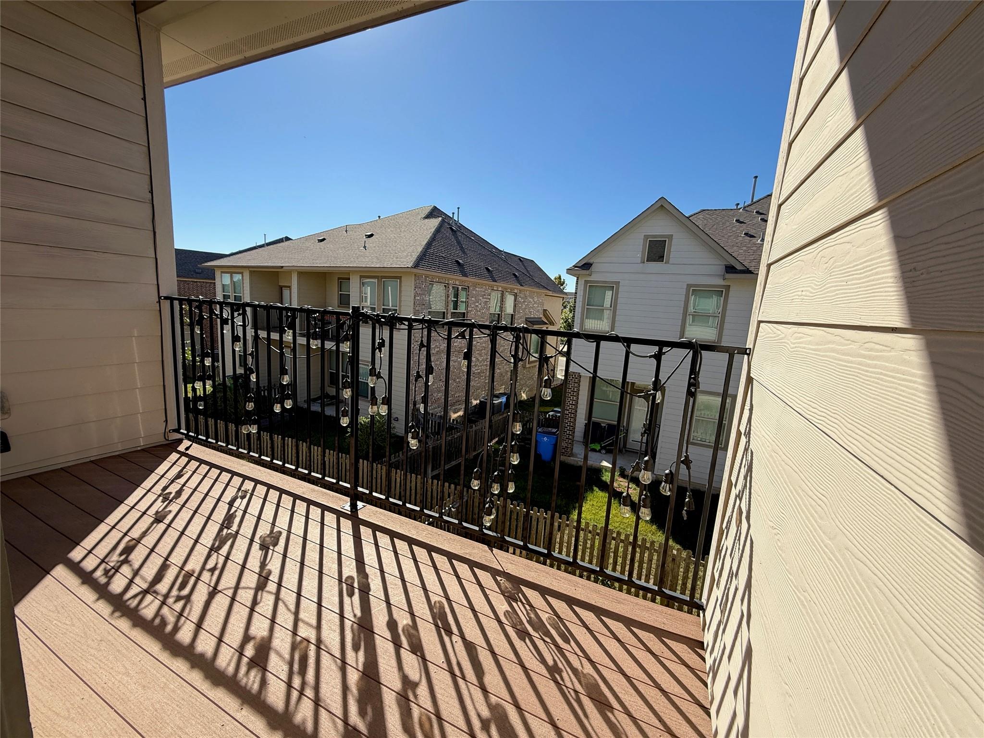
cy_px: 369
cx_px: 492
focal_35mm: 14
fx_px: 398
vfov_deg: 85.7
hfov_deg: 102.1
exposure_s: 1/779
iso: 64
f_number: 2.2
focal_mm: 2.22
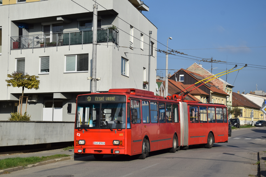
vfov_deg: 18.9
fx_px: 532
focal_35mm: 72
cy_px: 88
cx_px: 133
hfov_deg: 28.1
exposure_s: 1/1000
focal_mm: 48
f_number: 6.3
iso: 200
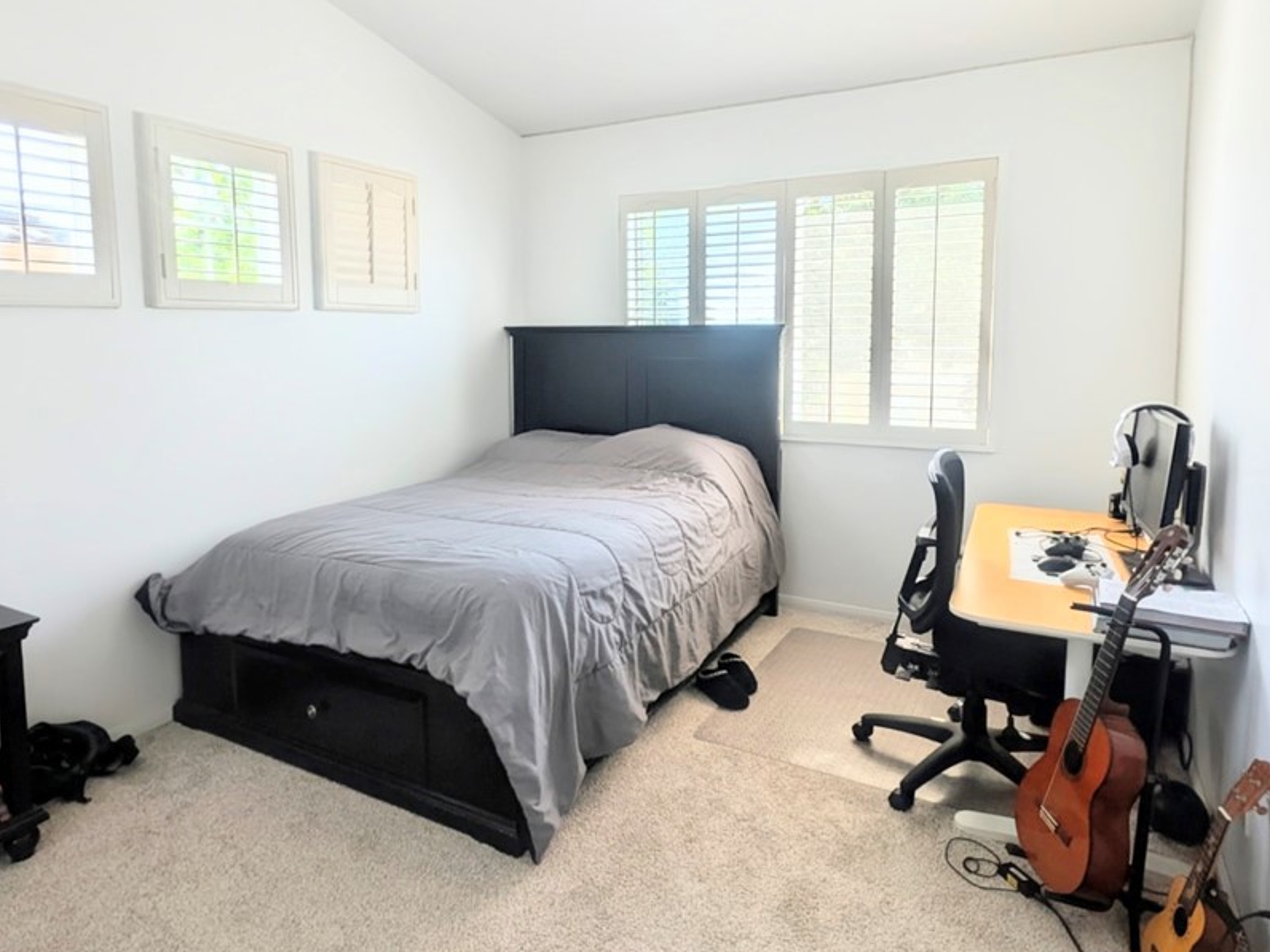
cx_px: 583
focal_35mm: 18
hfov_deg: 87.6
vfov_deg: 71.5
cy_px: 509
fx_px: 660
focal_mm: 1.83
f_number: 2.2
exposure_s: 1/187
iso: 52
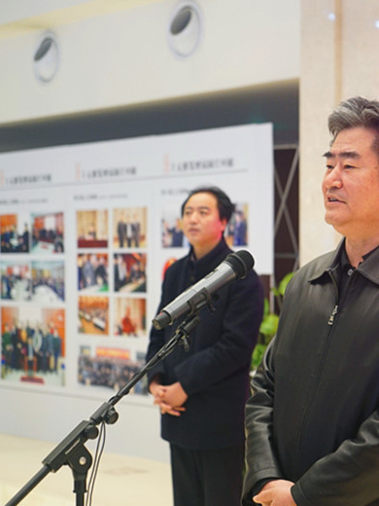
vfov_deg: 22.0
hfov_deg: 16.2
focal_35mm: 89
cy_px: 271
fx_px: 1299
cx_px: 385
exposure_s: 1/50
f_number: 4
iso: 1000
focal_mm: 56
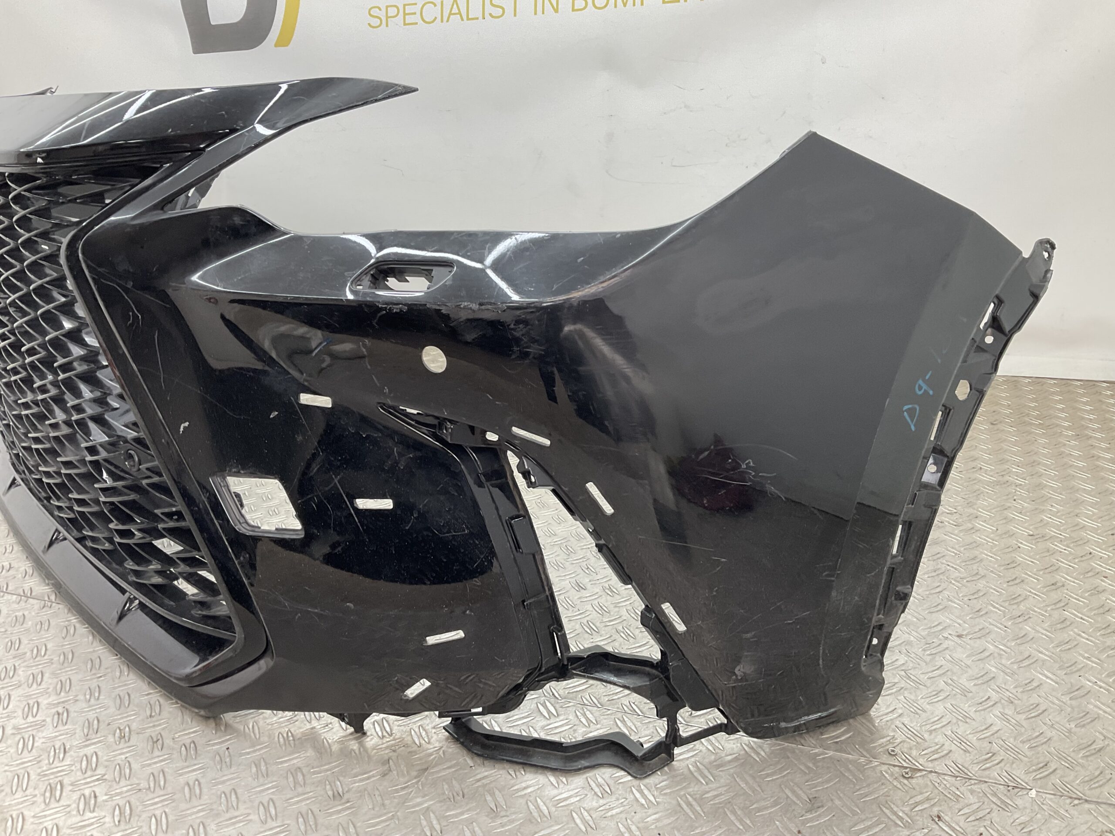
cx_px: 558
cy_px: 418
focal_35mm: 29
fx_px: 934
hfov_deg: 61.7
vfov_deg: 48.2
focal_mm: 3
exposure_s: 1/120
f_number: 1.8
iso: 50
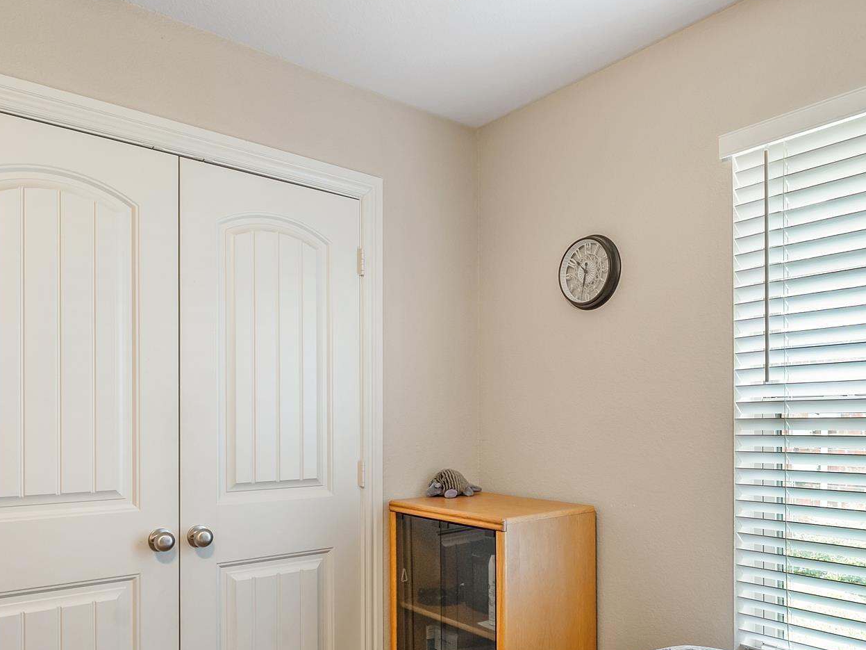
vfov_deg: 50.4
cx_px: 473
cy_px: 436
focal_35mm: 27
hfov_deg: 65.2
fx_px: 675
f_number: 8
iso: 800
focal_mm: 14
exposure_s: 1/10
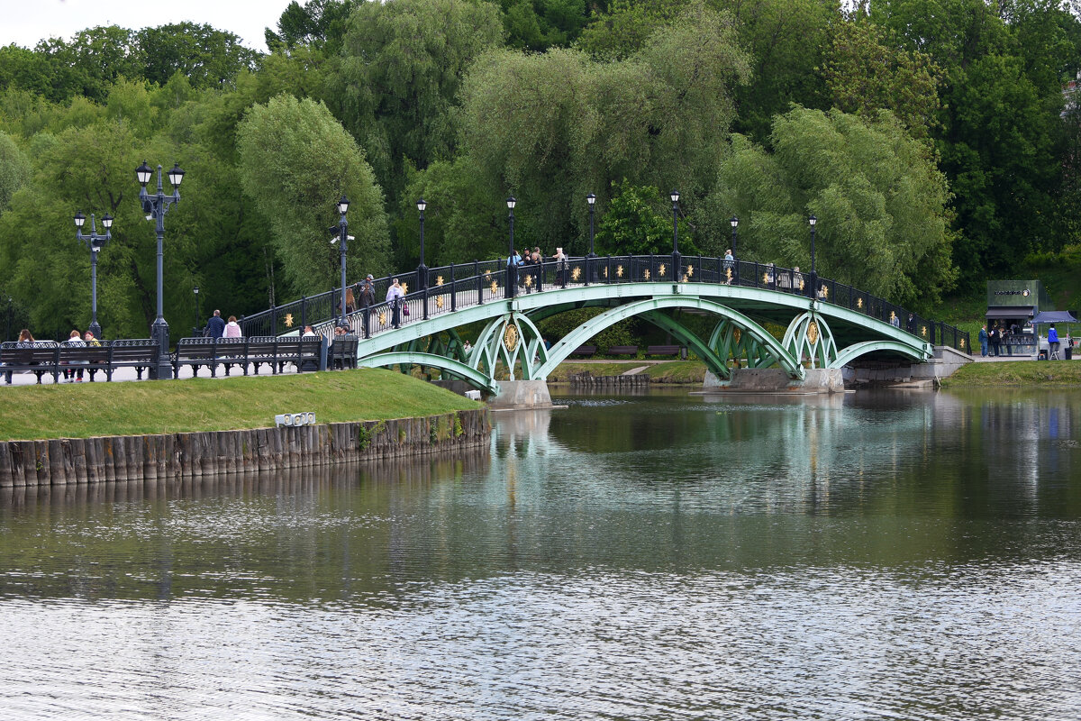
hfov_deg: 19.5
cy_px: 360
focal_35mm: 105
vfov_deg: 13.0
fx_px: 3153
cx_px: 540
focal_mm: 70
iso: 100
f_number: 4.5
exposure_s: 1/250
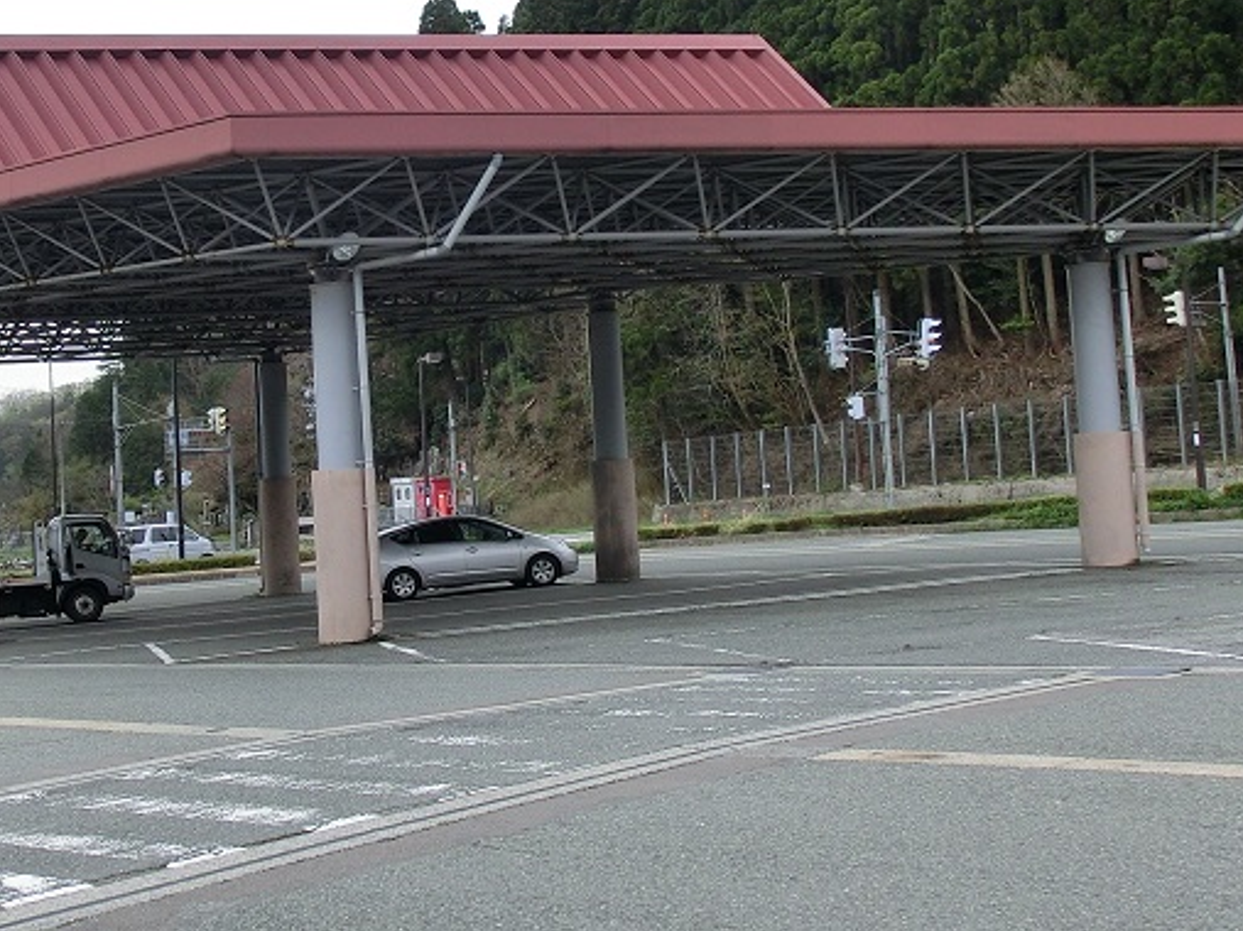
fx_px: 2082
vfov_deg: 25.1
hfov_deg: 32.9
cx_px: 412
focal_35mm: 58
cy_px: 312
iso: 100
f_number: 3.5
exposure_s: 1/250
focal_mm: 5.25
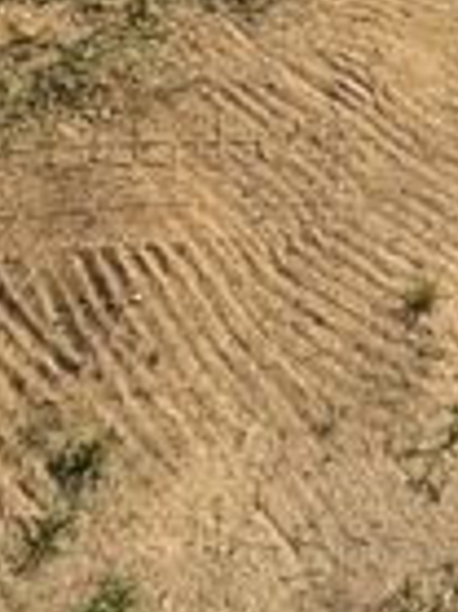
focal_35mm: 67
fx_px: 1184
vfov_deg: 16.9
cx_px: 731
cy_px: -733
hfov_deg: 18.7
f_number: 2.2
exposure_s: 1/1880
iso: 50
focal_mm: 2.22
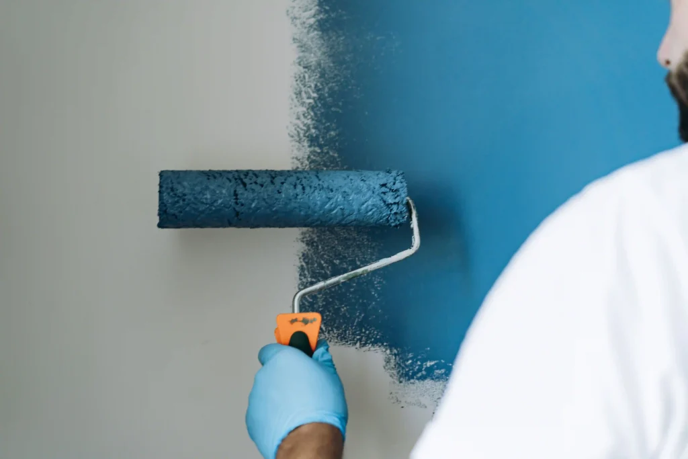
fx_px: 1051
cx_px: 344
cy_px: 230
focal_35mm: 55
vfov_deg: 24.6
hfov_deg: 36.2
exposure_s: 1/100
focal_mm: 55
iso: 200
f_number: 2.8
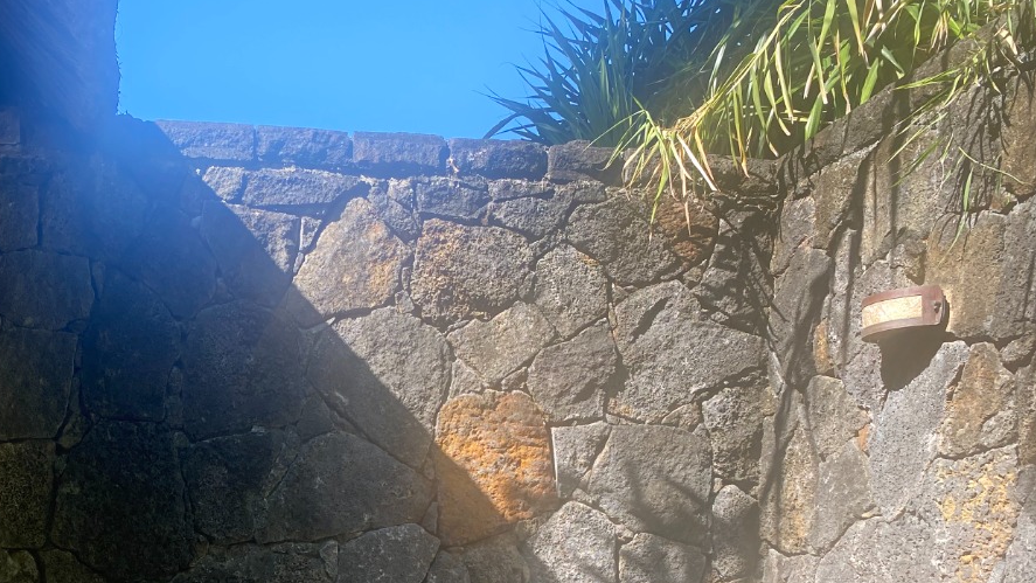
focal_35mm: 46
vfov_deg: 24.4
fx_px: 1264
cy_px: 625
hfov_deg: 42.8
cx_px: 225
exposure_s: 1/201
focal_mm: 4.25
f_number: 1.8
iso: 32
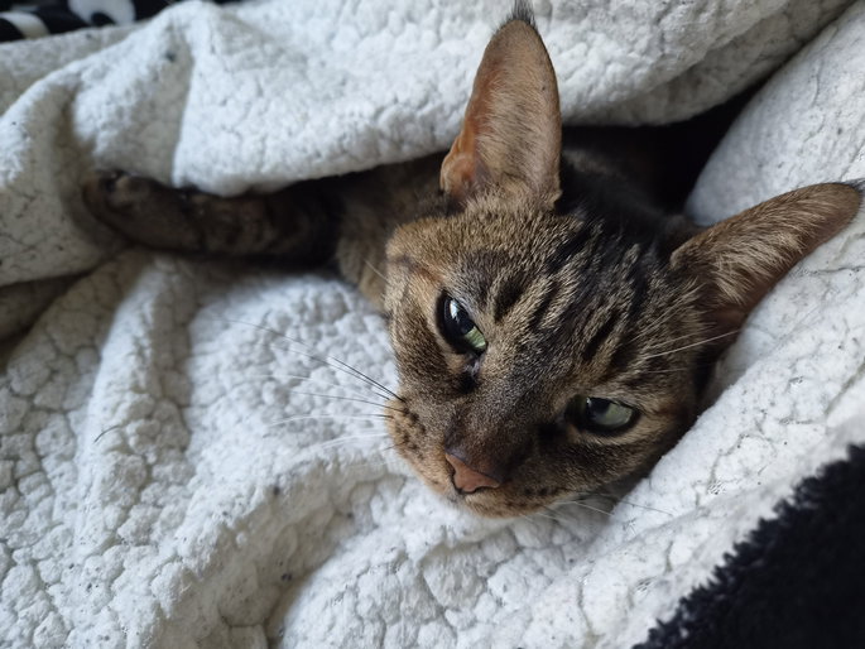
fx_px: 575
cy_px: 324
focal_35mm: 23
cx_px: 432
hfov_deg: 73.9
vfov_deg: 58.9
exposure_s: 1/100
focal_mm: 5.4
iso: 250
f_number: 1.8
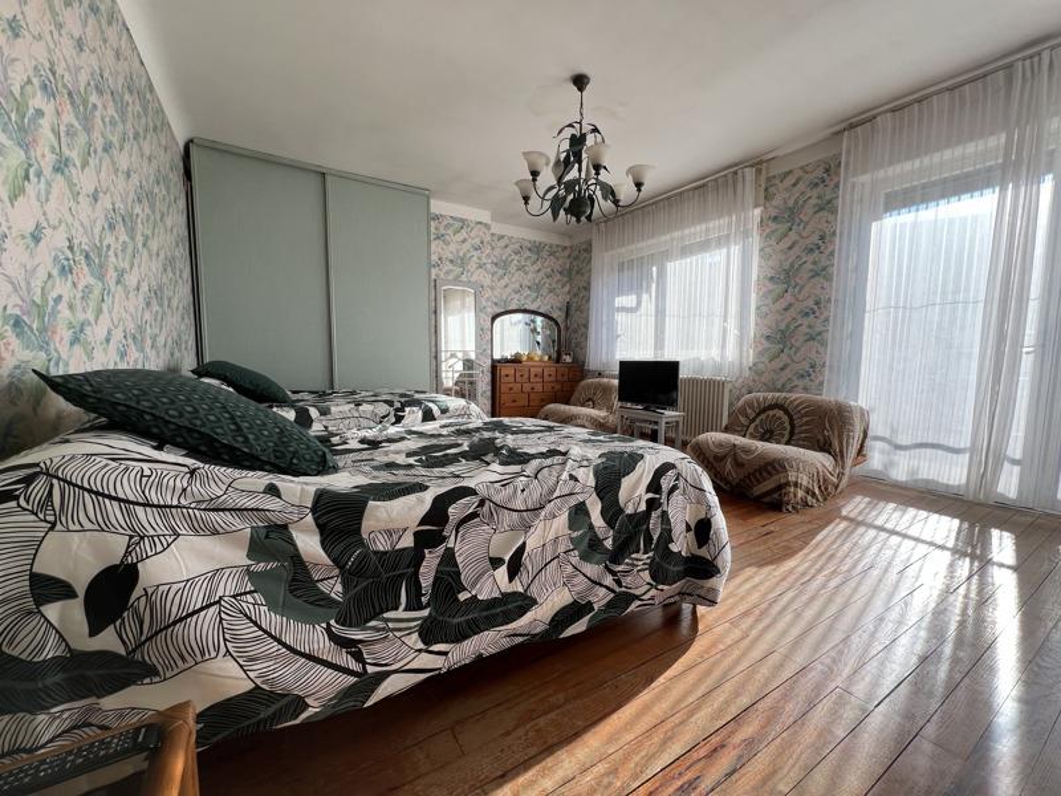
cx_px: 530
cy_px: 398
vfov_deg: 89.9
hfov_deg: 106.2
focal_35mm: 13
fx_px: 398
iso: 32
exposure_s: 1/266
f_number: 1.8
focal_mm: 1.57
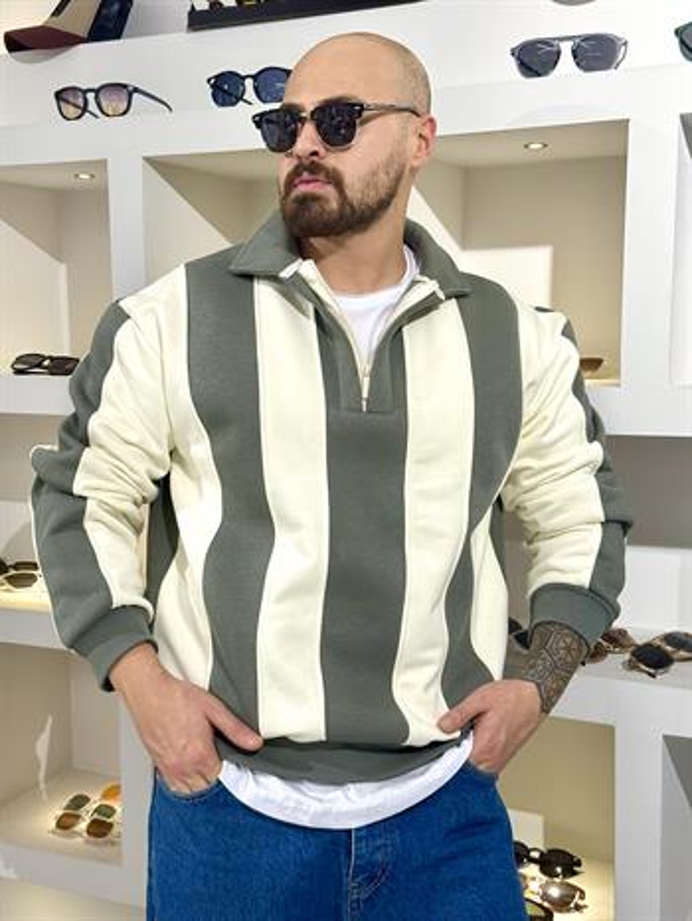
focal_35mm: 48
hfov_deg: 30.3
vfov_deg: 39.6
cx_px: 346
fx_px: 1278
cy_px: 460
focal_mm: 6.76
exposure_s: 1/100
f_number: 1.78
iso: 64
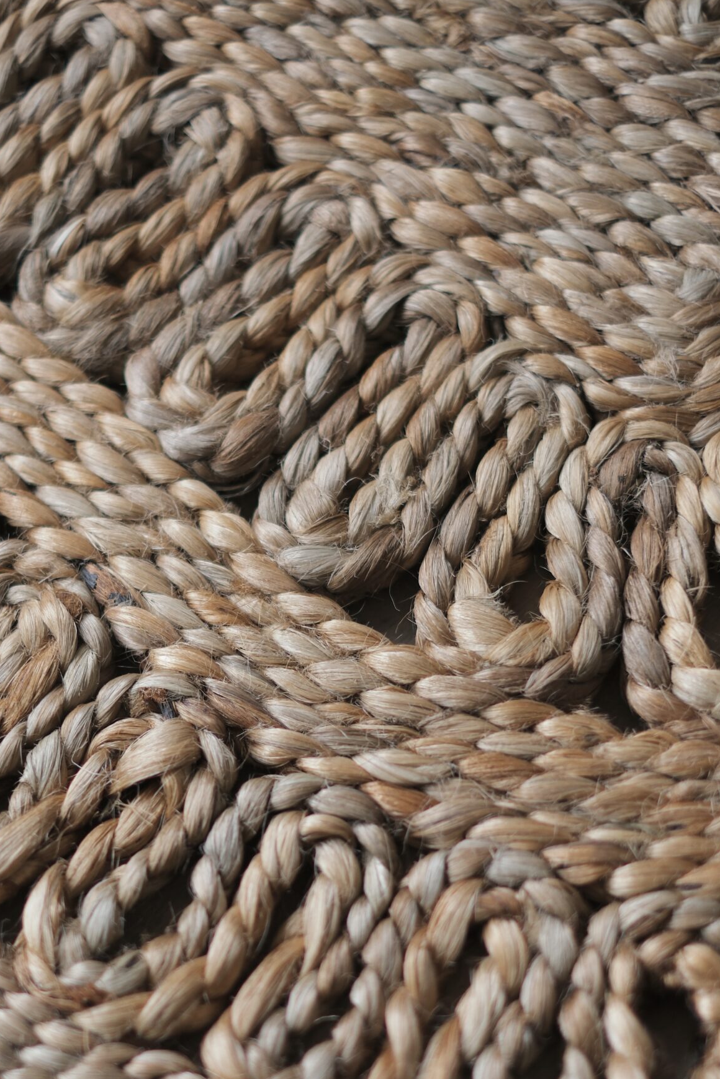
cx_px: 313
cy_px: 788
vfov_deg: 25.7
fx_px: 2339
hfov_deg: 17.5
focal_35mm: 78
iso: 250
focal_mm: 35
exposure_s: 1/52
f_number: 2.8
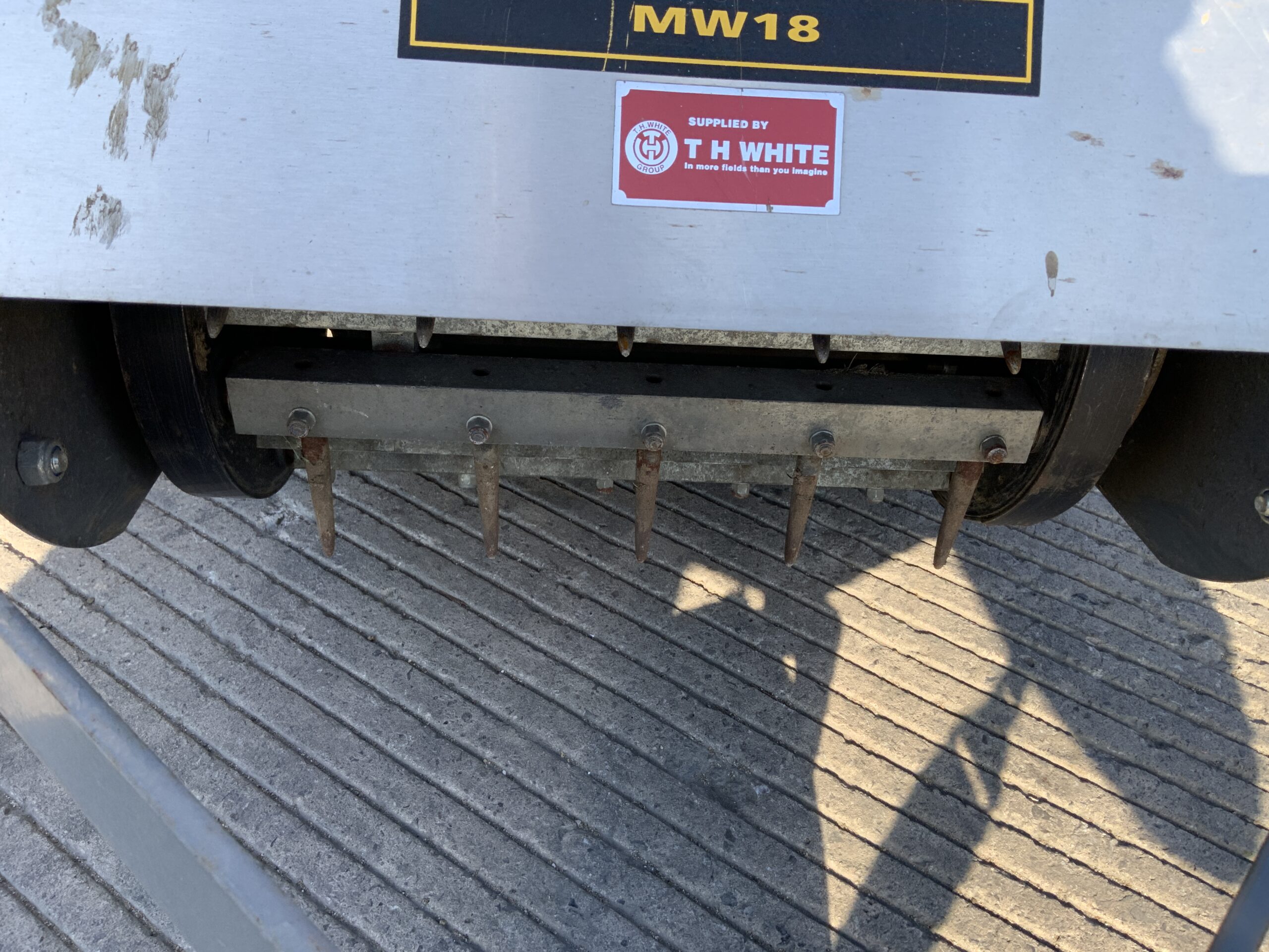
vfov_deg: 48.2
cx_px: 634
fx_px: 1063
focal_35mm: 29
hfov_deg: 61.7
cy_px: 476
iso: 16
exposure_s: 1/432
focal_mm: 3
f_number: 1.8
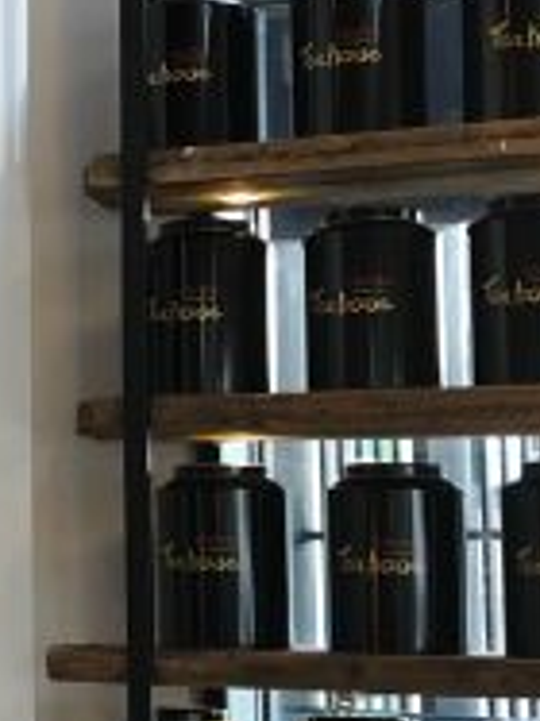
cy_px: 339
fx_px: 2186
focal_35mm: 105
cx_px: -272
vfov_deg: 18.7
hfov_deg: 13.3
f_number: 1.8
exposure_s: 1/17
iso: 50
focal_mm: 3.99
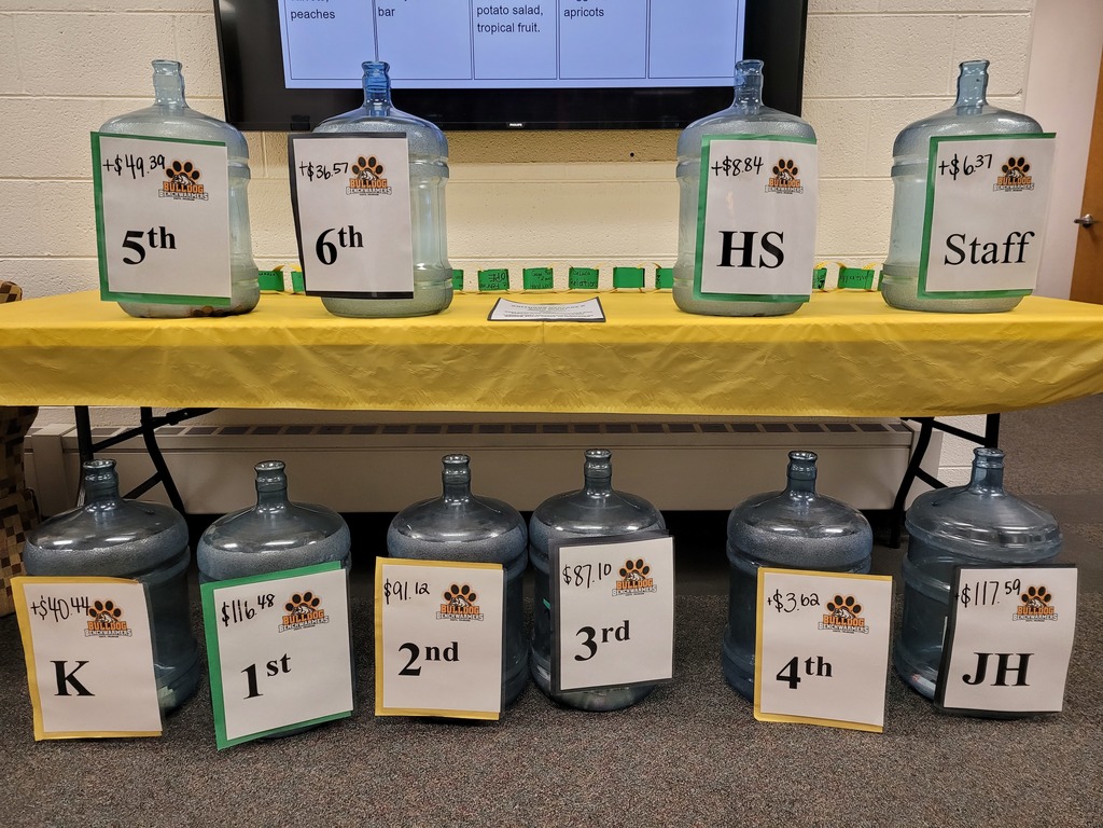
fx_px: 828
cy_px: 414
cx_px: 552
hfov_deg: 67.3
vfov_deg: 53.1
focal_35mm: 26
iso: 250
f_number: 1.8
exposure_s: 1/120
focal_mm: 5.4
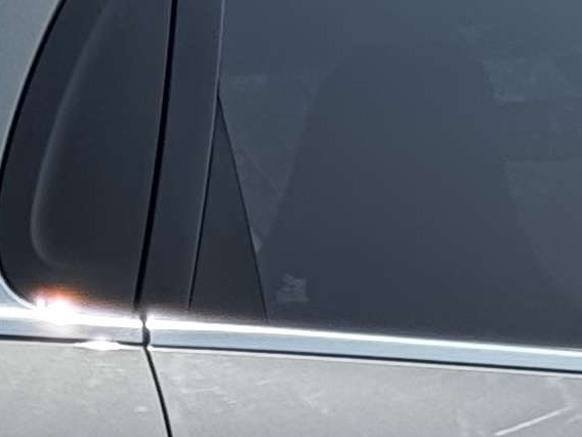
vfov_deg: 4.3
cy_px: 861
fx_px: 5733
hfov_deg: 5.8
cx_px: 56
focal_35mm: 341
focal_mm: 6.76
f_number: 1.78
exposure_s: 1/3817
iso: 64
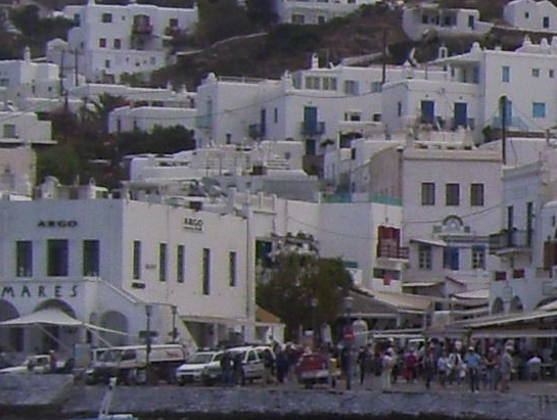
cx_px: 1249
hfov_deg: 9.5
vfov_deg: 7.9
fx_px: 3031
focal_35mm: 188
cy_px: 354
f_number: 4.8
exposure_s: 1/800
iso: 80
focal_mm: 6
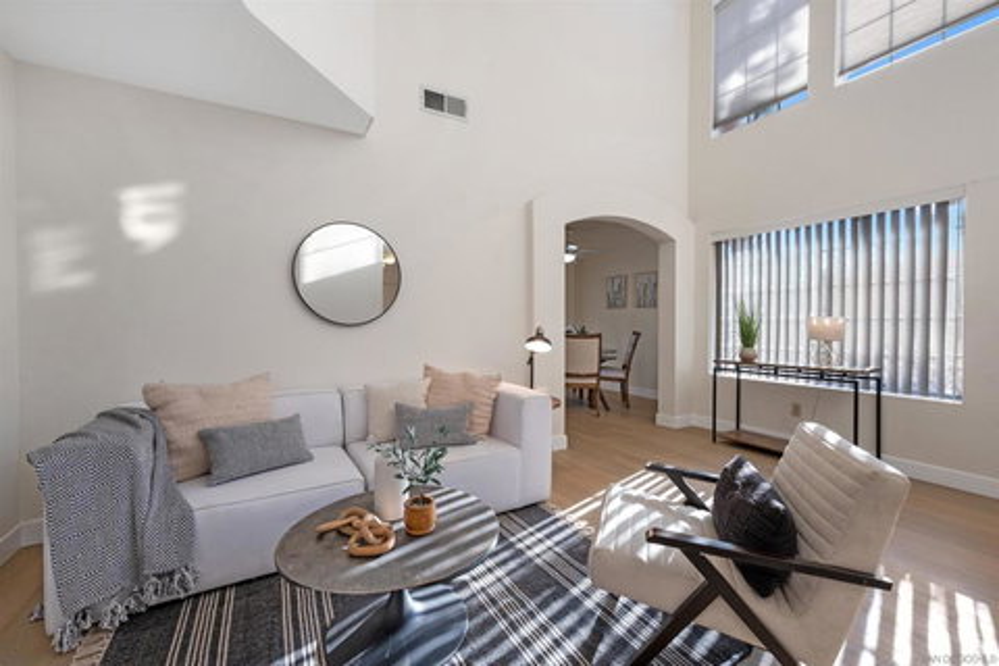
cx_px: 500
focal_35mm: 14
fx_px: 388
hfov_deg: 104.3
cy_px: 333
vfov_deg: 81.2
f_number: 8
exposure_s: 1/45
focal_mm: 14
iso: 400
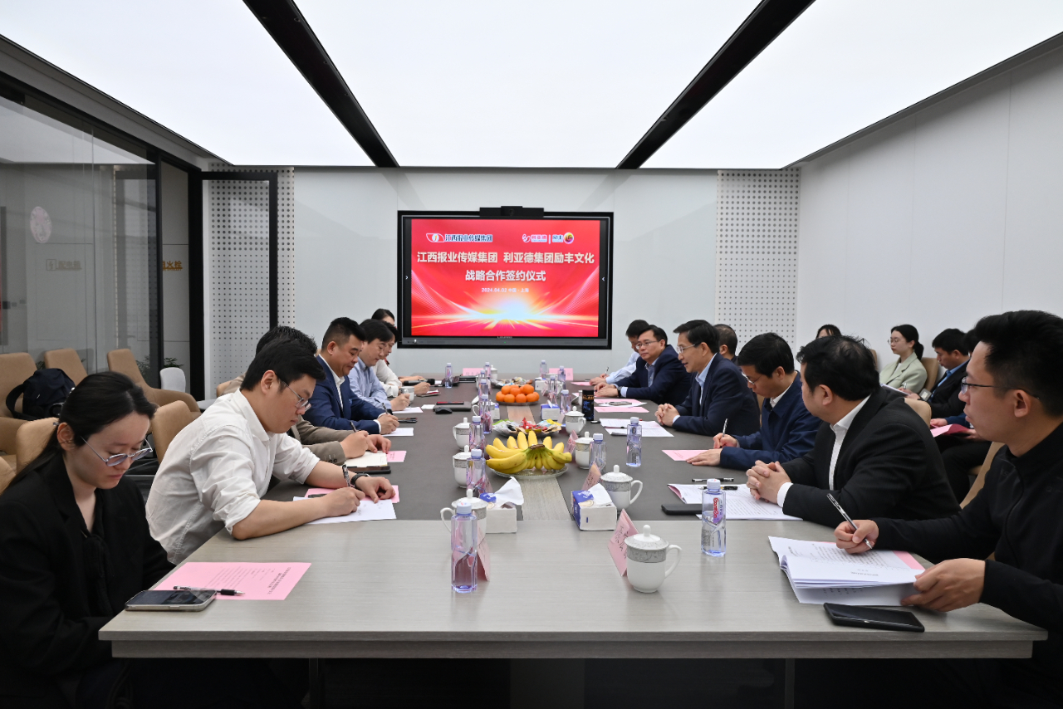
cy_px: 354
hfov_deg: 73.7
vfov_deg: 53.2
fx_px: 709
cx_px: 532
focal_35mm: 24
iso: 800
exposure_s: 1/125
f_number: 6.3
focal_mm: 24
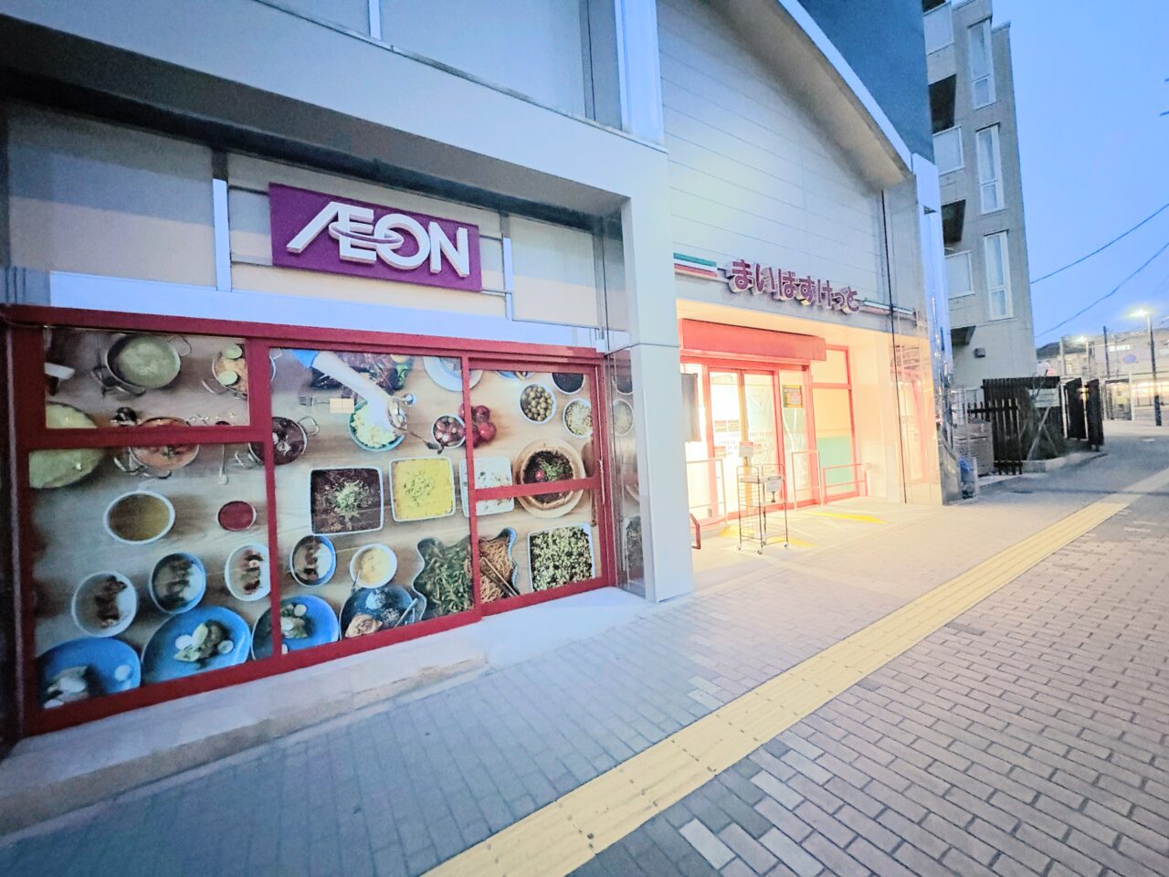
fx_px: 473
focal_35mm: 14
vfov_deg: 85.7
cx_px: 584
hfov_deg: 102.1
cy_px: 438
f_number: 2.2
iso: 800
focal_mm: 2.22
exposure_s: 1/25
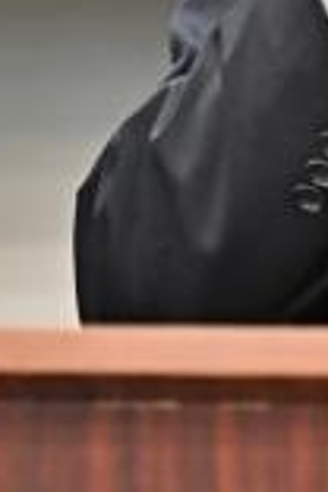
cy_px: -60
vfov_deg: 3.0
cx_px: 427
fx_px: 9402
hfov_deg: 2.0
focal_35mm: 688
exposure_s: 1/320
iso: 640
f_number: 4
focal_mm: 105
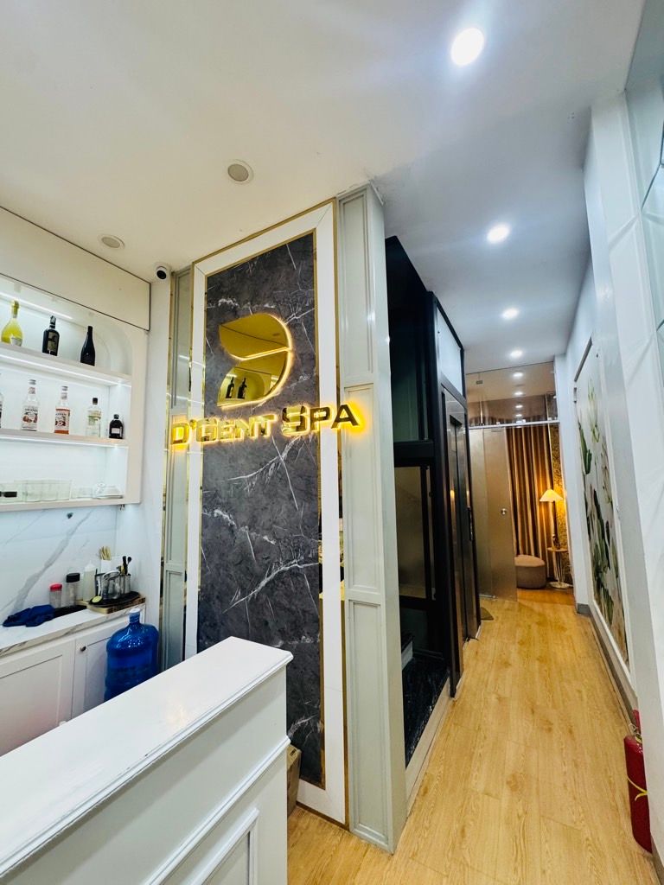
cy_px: 442
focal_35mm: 14
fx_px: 358
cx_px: 332
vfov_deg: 102.1
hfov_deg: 85.7
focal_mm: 2.22
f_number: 2.2
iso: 200
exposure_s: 1/100
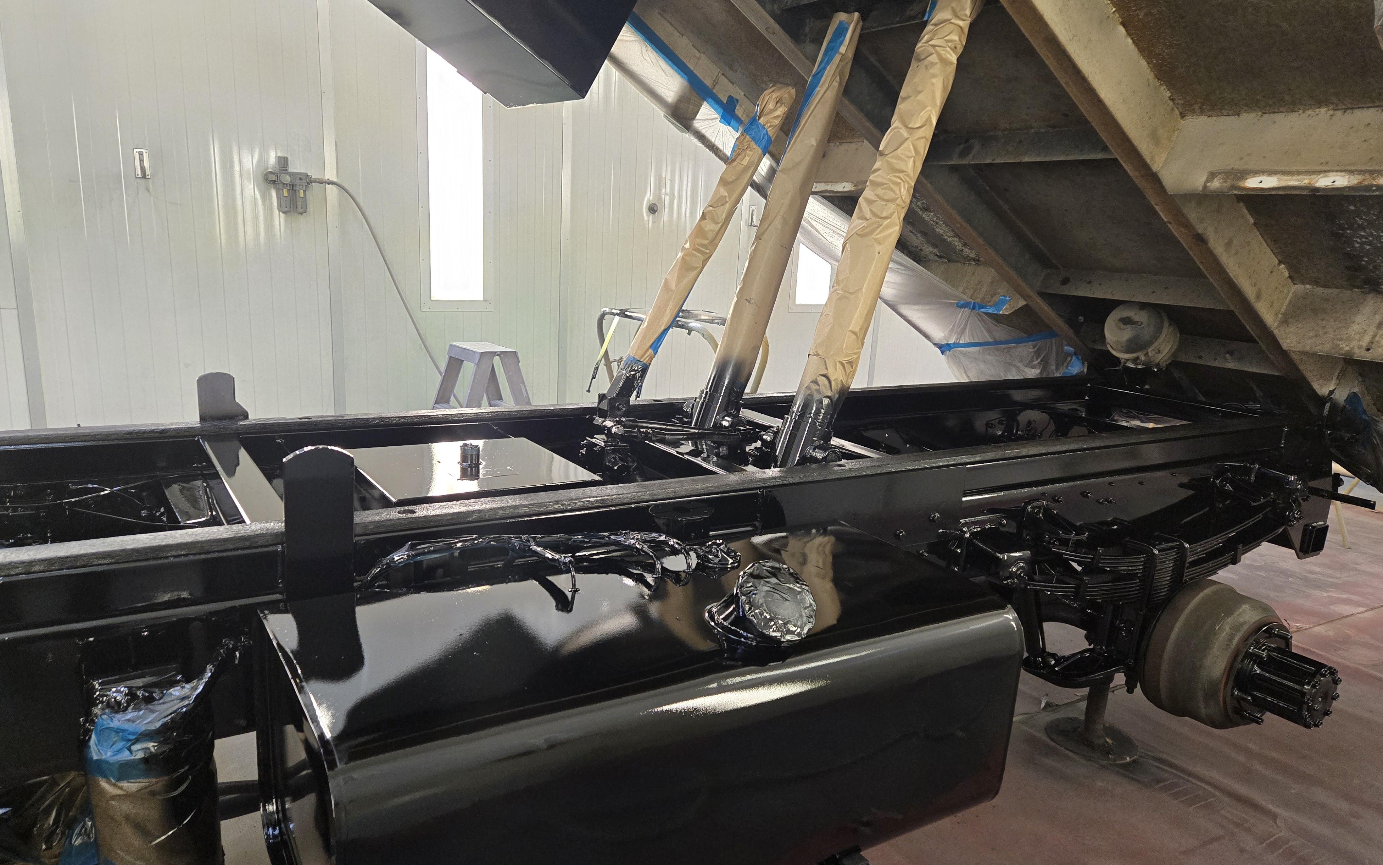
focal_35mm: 25
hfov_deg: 72.5
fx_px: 942
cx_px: 702
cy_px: 466
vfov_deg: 49.2
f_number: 1.8
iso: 500
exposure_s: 1/100
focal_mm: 5.4
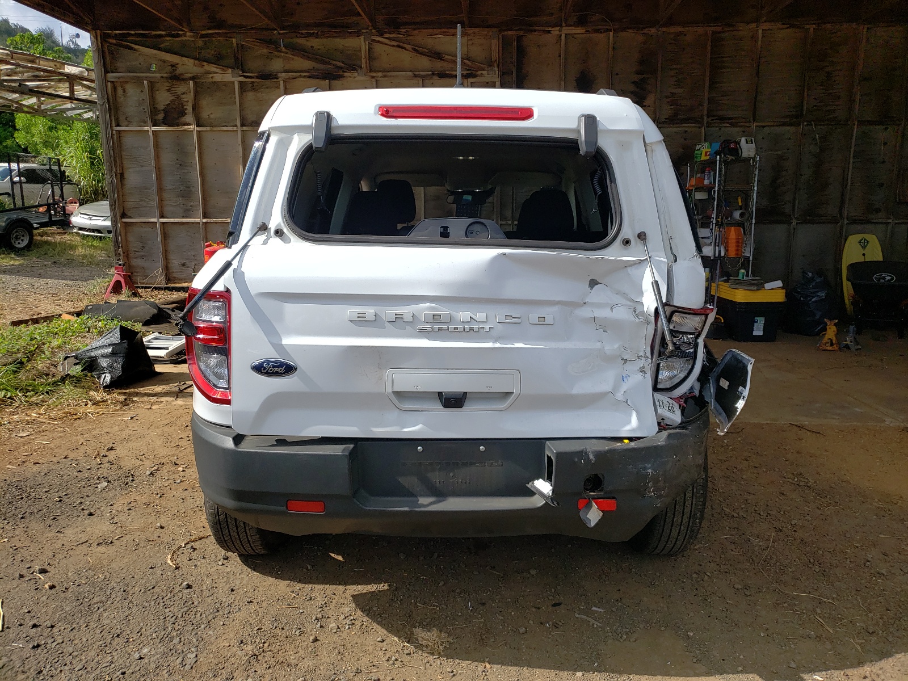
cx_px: 454
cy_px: 340
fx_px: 682
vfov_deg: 53.1
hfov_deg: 67.3
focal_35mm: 26
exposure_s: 1/3333
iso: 50
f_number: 1.5
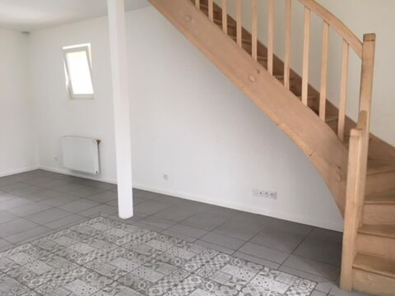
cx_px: 198
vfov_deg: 48.2
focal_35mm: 29
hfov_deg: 61.7
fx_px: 331
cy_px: 148
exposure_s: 1/33
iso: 64
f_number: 2.2
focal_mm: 4.15
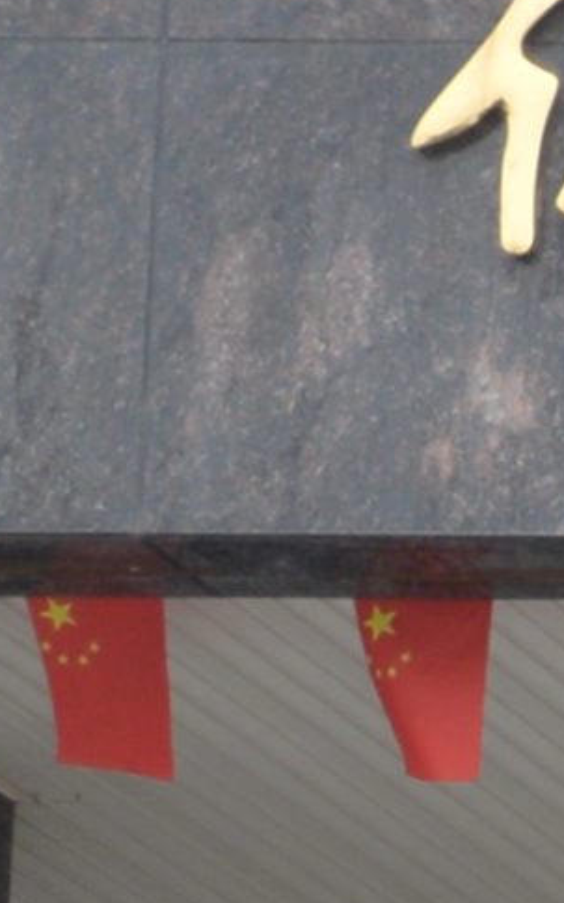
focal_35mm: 341
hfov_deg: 3.3
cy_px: 1998
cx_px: 3879
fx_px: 8389
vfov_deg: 6.0
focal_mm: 36
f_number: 4
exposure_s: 1/100
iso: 250
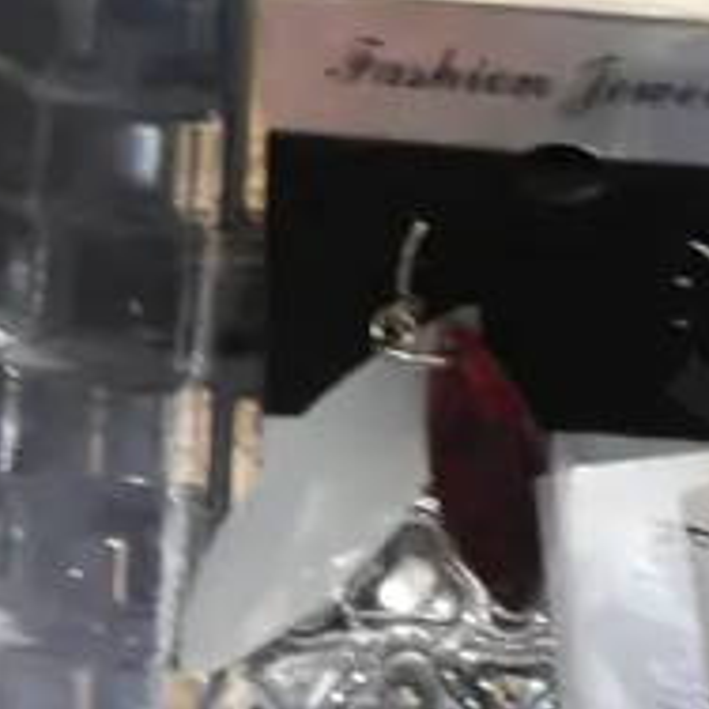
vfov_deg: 6.2
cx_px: 1412
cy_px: -343
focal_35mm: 279
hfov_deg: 6.1
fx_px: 6465
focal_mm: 29
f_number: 6.3
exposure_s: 1/60
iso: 1250
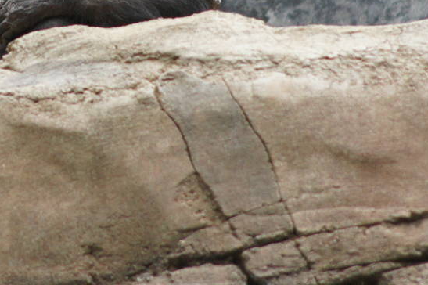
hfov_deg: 2.3
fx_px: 10432
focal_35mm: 878
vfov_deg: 1.6
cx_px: 37
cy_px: -74
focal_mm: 200
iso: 1250
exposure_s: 1/500
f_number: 5.6
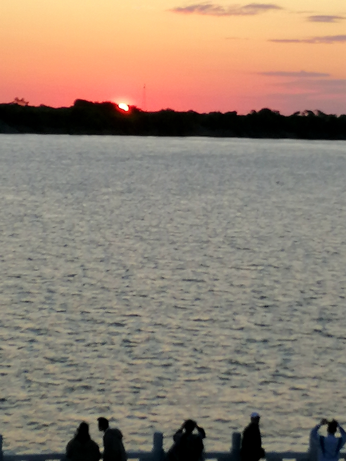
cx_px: 173
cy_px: 230
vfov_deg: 15.9
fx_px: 1652
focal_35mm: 124
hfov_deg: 12.0
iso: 50
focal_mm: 3.81
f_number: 2.2
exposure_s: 1/139
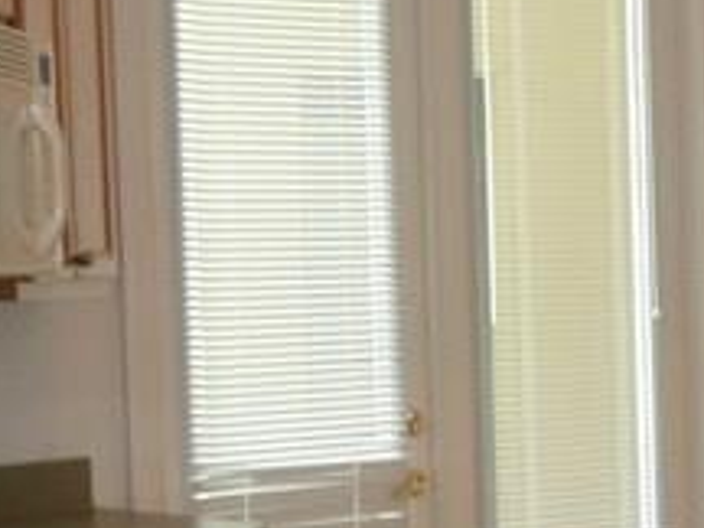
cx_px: 704
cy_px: 469
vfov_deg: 11.1
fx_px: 2705
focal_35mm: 133
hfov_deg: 14.6
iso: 160
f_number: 3.3
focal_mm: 4.6
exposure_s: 1/30
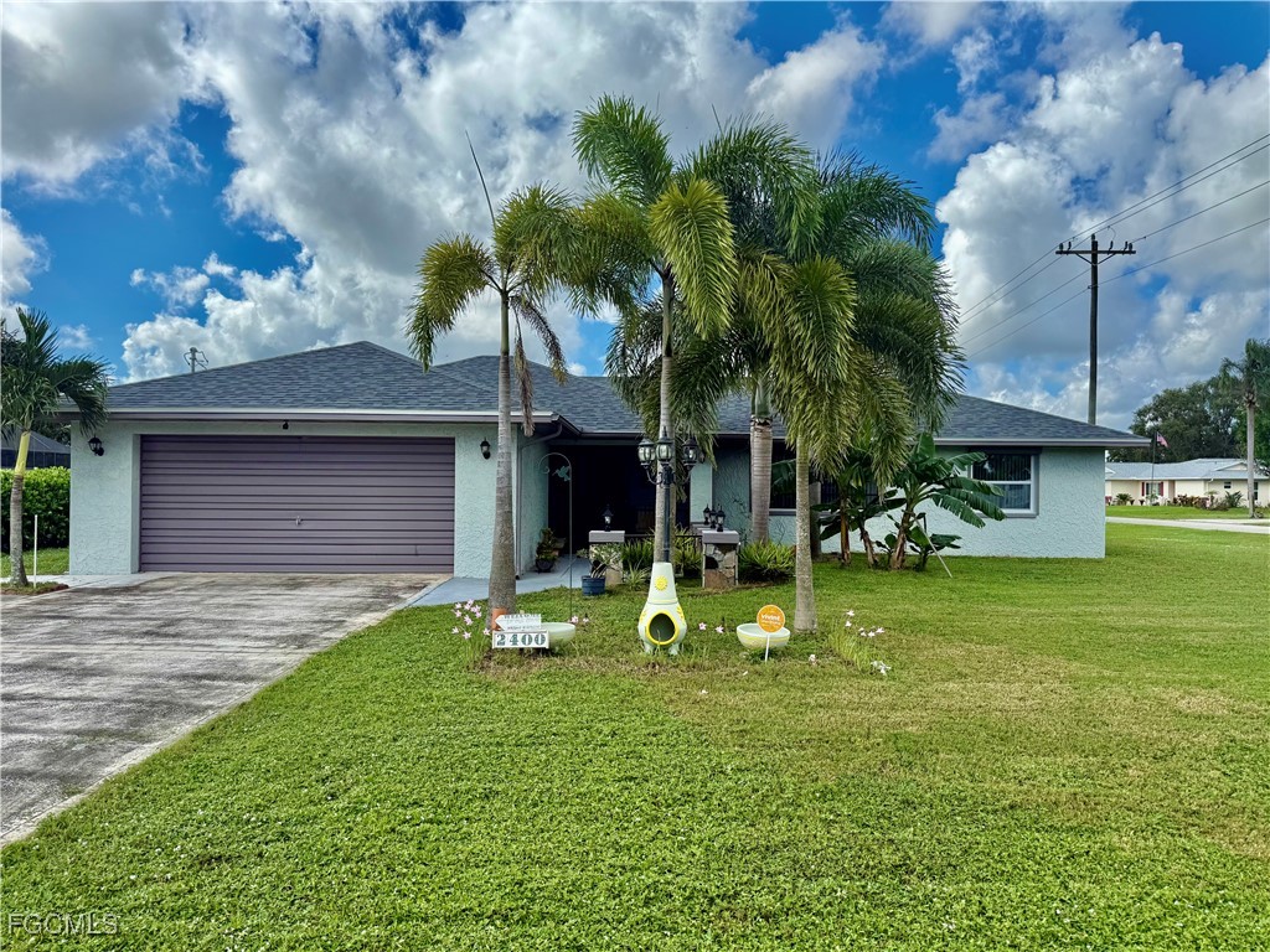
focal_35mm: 24
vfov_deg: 56.8
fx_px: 881
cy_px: 476
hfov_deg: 71.6
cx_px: 635
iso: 80
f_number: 1.78
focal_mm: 6.76
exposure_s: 1/4405
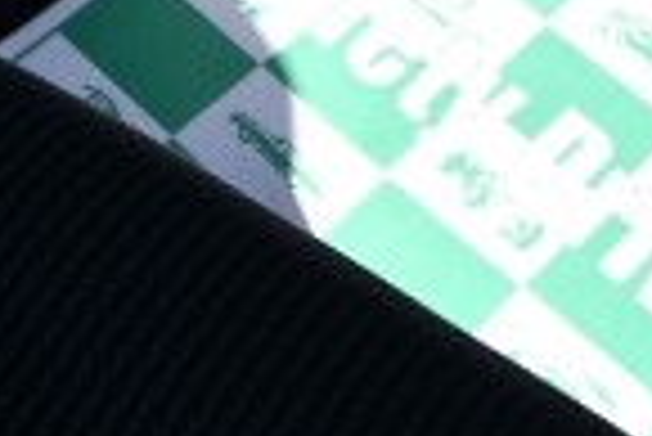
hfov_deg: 17.3
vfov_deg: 10.0
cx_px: 621
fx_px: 2103
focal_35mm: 116
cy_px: -681
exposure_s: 1/250
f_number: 8
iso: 160
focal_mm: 14
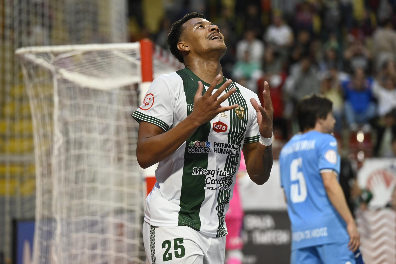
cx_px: 198
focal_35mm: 155
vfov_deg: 8.9
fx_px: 1705
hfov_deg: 13.3
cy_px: 132
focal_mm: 155
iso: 5000
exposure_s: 1/1600
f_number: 3.5
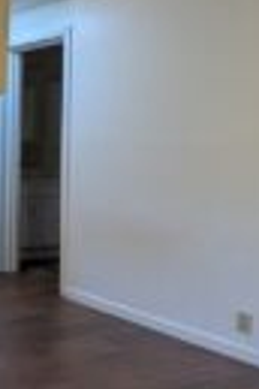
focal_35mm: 42
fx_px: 453
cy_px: 146
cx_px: -229
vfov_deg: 46.0
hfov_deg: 20.3
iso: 393
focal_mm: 1.95
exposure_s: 1/24
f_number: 2.2
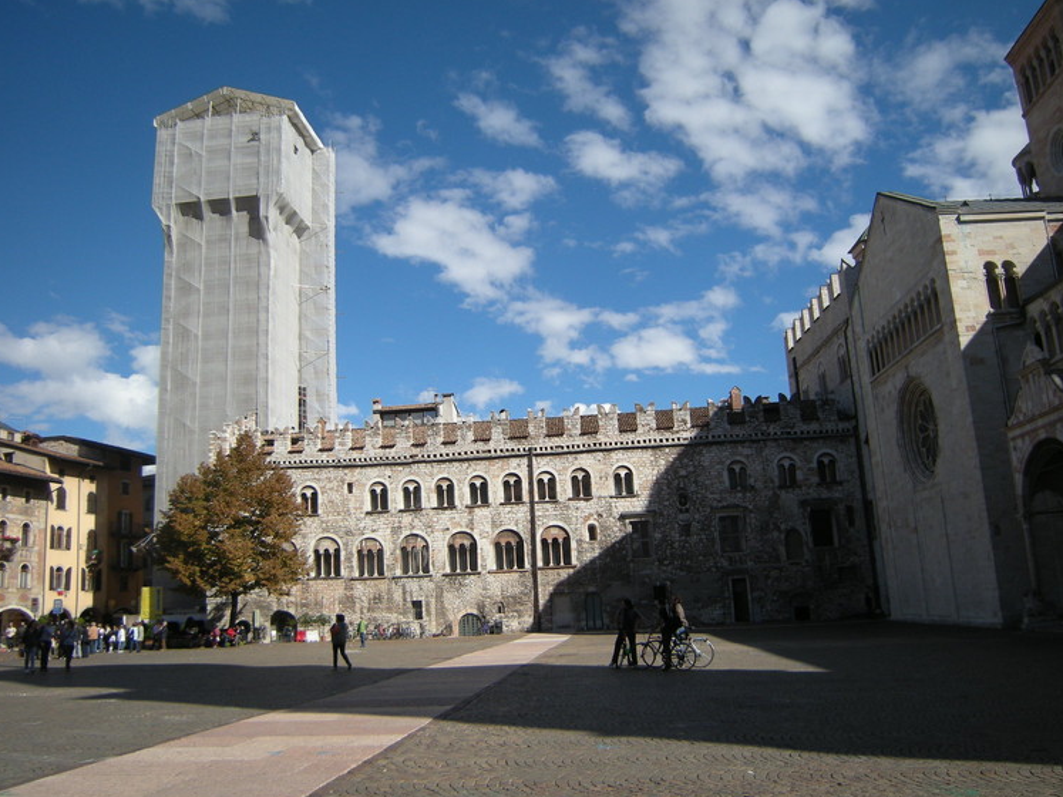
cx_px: 507
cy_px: 387
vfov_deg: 46.8
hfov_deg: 59.9
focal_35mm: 30
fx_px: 921
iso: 64
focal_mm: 4.7
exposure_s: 1/317
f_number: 5.6
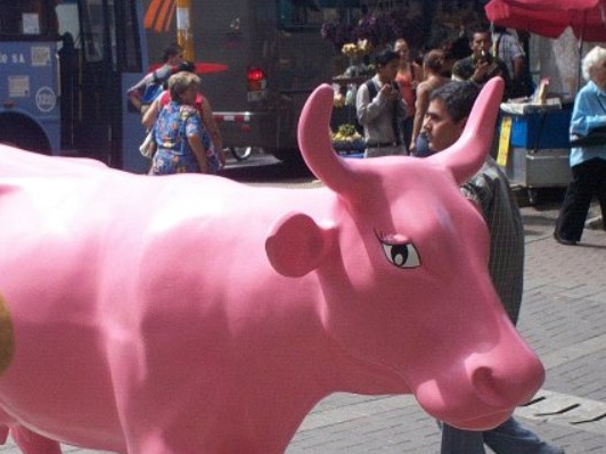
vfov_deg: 18.8
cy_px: 311
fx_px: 1365
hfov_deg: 24.9
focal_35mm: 78
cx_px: 223
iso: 100
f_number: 4.5
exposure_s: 1/386
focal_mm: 6
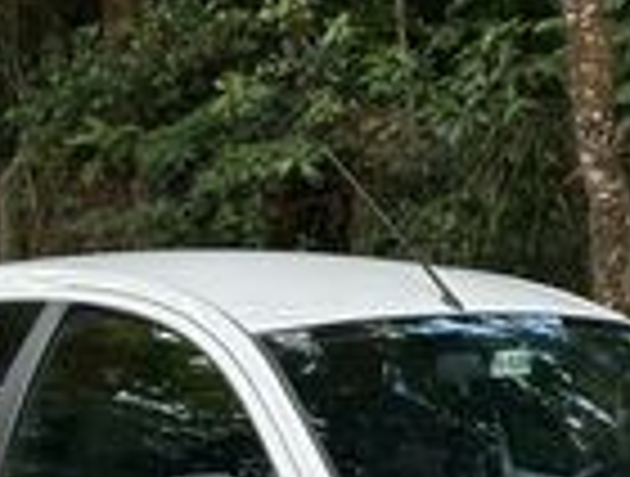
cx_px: 486
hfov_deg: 12.2
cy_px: 630
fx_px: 2940
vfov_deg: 9.1
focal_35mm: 161
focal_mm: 6.86
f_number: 1.78
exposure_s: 1/538
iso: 64
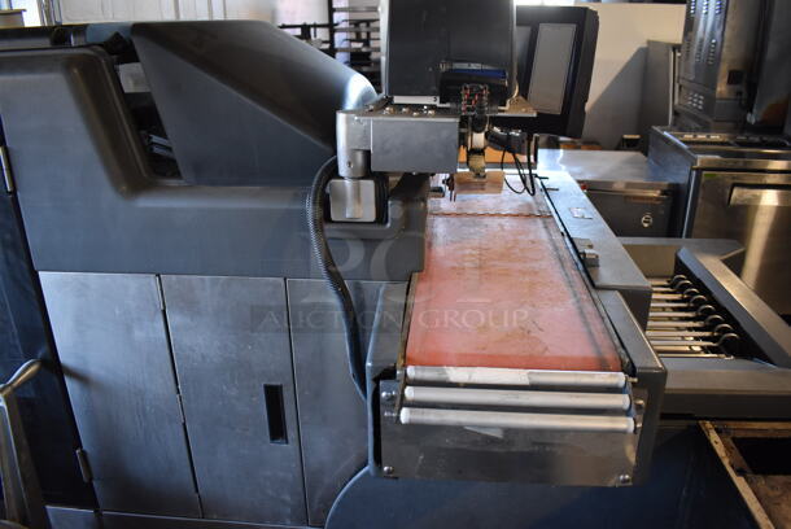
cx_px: 396
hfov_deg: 67.3
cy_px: 264
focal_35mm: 27
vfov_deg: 48.0
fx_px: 594
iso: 1600
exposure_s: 1/125
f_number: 3.5
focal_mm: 18
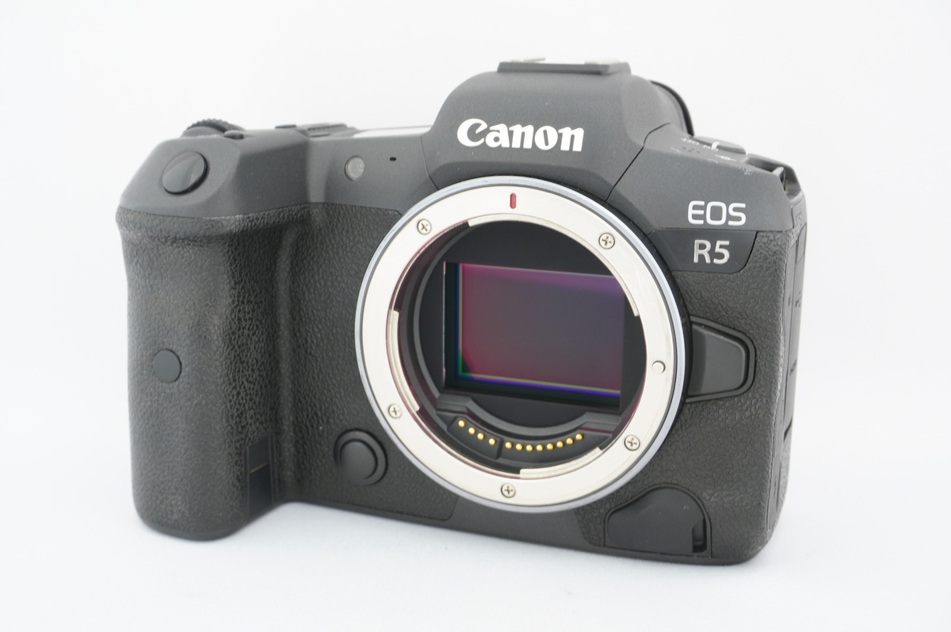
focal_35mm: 44
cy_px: 316
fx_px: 1148
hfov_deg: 45.0
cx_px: 476
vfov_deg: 30.8
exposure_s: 1/1.6
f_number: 11
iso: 400
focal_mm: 29
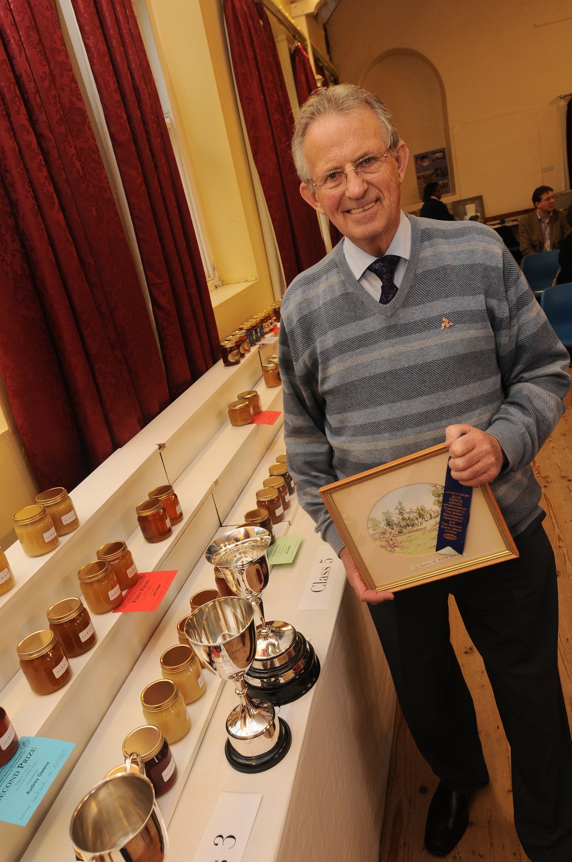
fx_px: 609
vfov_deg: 70.5
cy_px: 431
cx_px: 286
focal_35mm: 26
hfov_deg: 50.3
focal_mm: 17
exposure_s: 1/60
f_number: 5
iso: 400
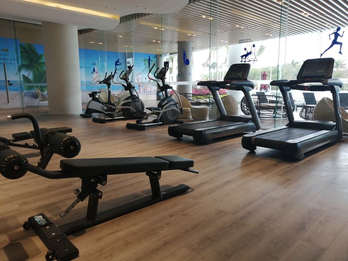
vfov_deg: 51.4
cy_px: 130
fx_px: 271
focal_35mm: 27
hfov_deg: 65.3
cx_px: 174
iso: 64
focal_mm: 3.62
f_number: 1.8
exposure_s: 1/50
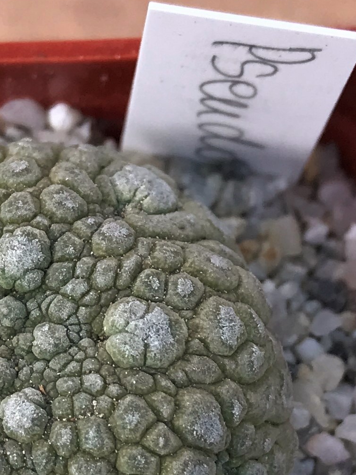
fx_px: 877
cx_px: 82
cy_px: 378
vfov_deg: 29.6
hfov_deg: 22.7
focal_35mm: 64
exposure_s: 1/224
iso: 20
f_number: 1.8
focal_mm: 3.99
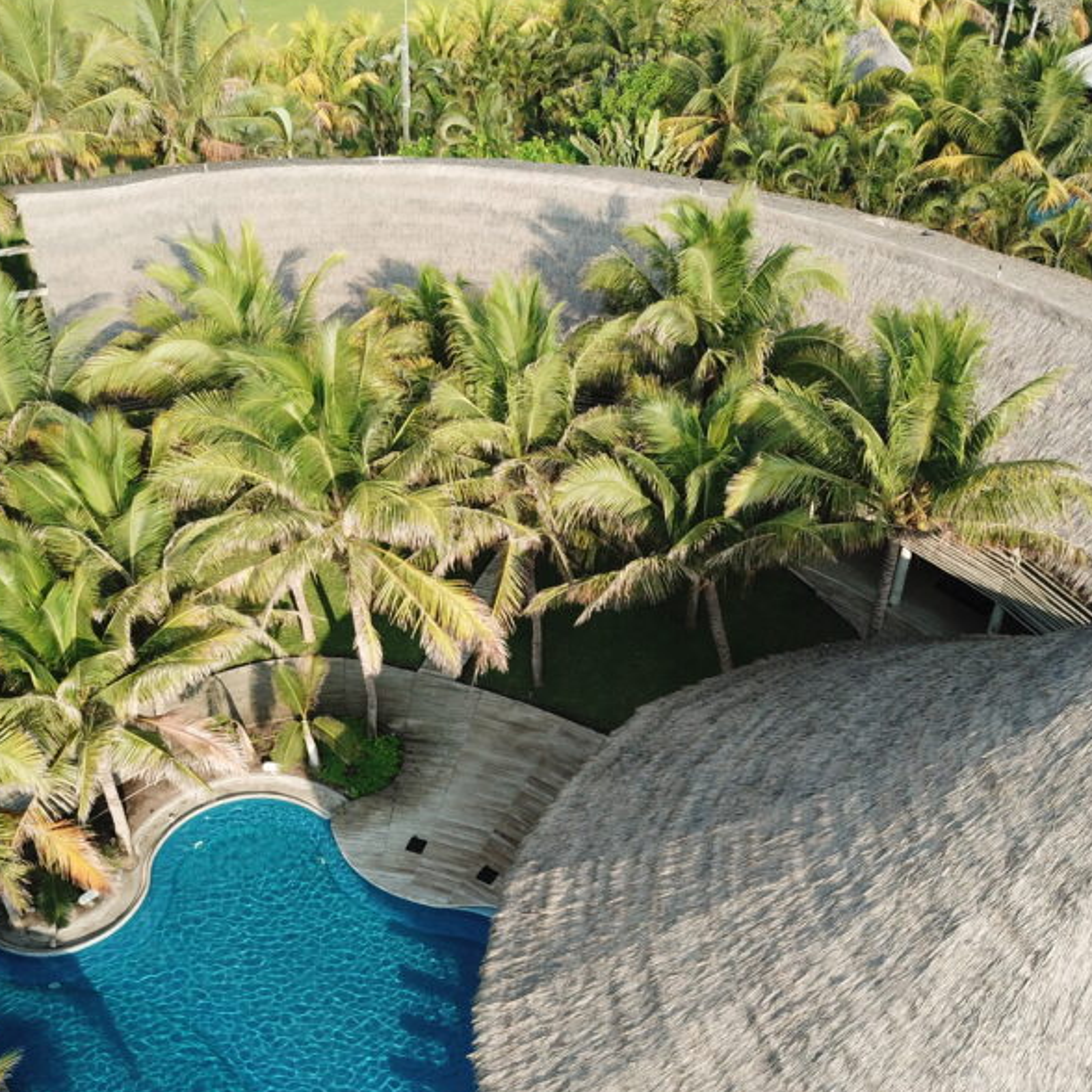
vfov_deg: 41.8
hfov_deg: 41.8
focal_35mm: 40
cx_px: 509
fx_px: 1428
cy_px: 600
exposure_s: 1/478
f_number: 2.2
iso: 100
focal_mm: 4.73
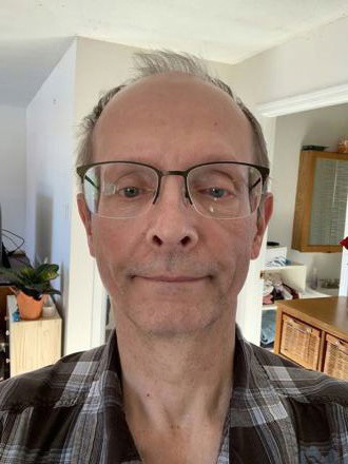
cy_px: 232
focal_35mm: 32
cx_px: 174
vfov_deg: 56.8
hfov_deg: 44.2
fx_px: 429
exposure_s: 1/60
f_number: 2.2
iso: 100
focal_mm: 2.87
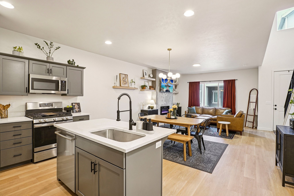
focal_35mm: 16
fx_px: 131
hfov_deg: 96.7
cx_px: 147
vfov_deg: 73.7
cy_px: 98
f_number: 8
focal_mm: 16
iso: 400
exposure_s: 1/8
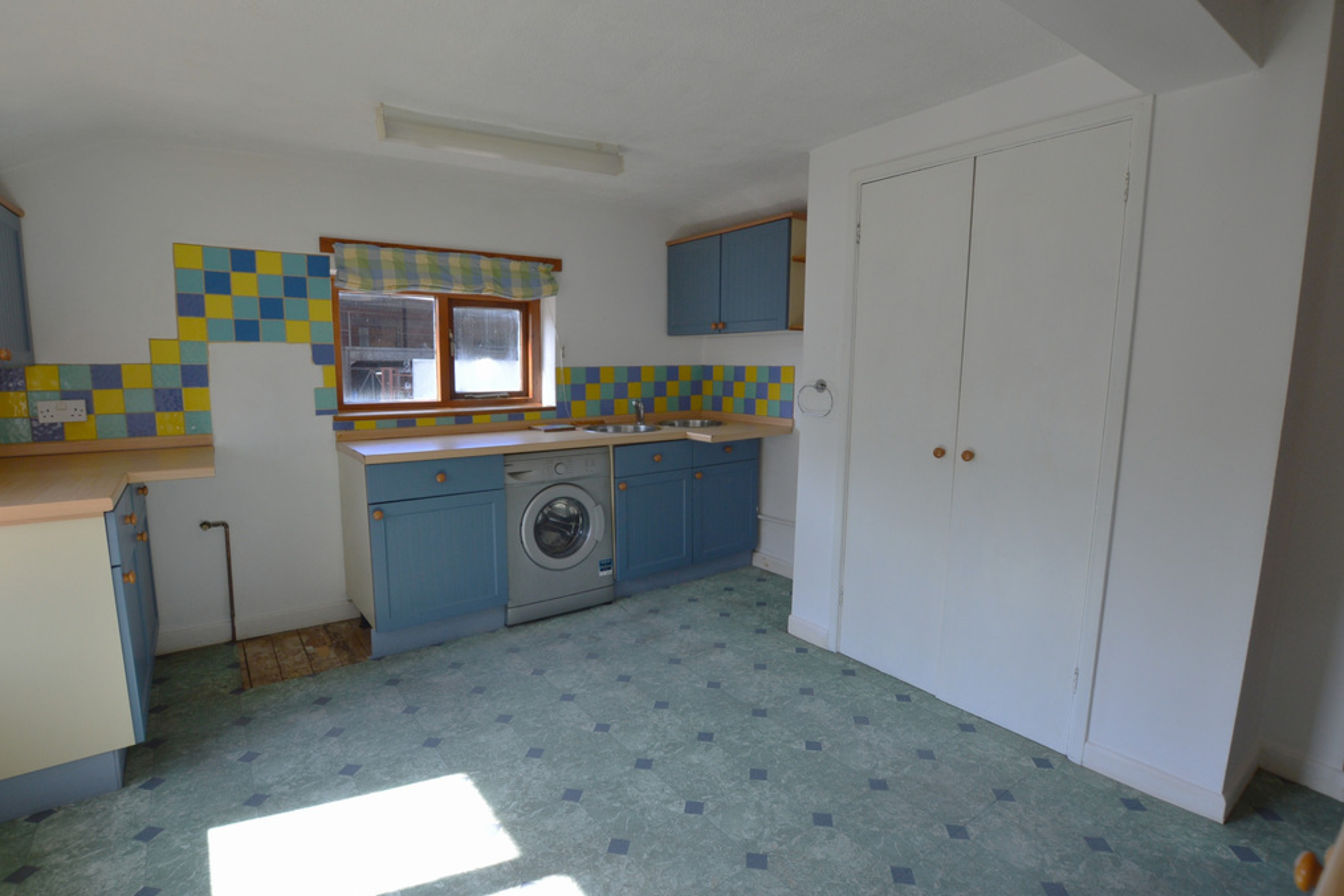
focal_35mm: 16
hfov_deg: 96.7
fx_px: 597
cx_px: 638
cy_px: 444
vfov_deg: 73.7
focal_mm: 10
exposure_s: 1/80
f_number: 8
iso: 400
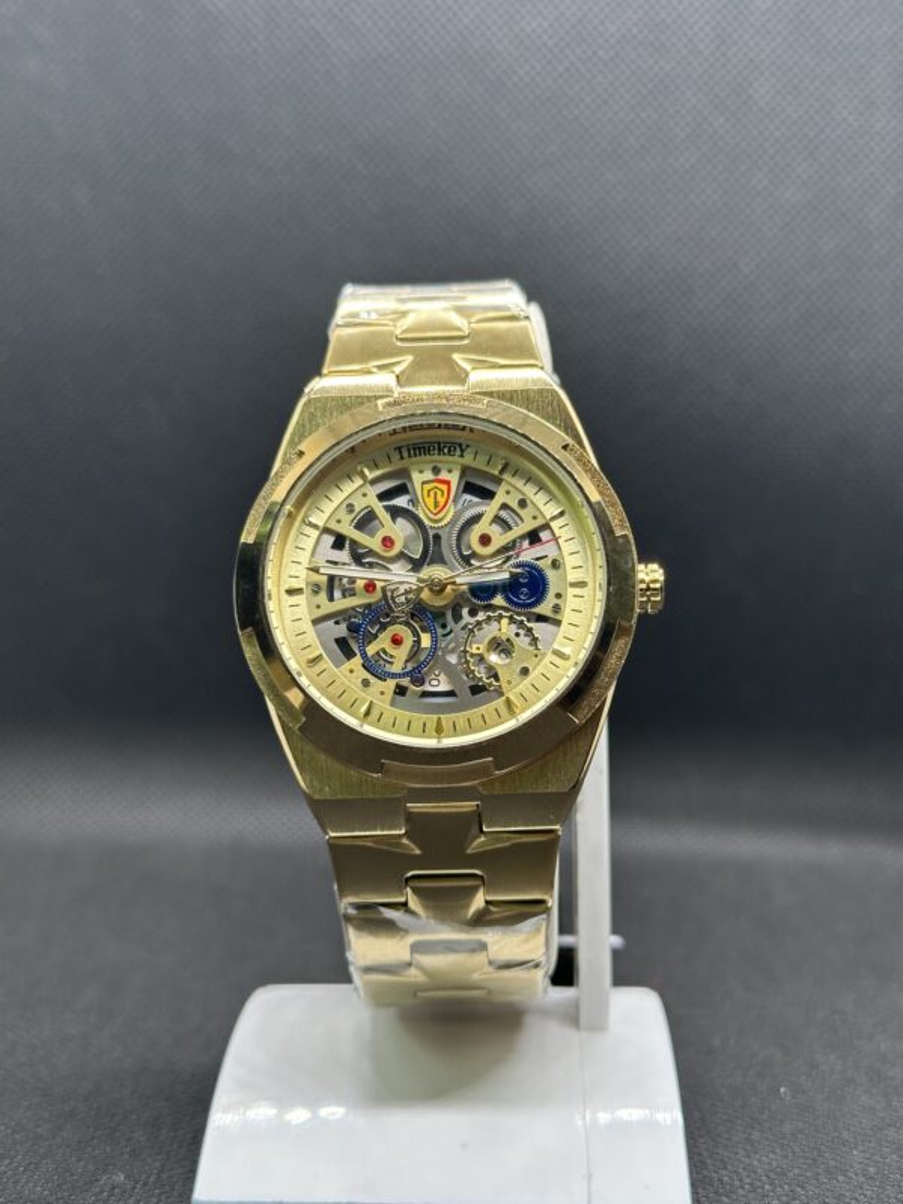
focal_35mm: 48
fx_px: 1670
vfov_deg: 39.7
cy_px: 602
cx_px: 452
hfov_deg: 30.3
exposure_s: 1/100
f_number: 1.78
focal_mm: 6.86
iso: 100
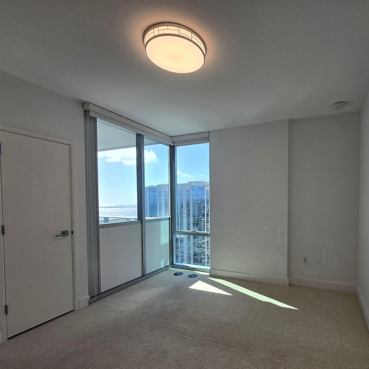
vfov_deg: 87.4
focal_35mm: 16
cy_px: 190
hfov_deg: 85.6
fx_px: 193
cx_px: 233
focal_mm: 1.7
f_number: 2.2
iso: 25
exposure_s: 1/227
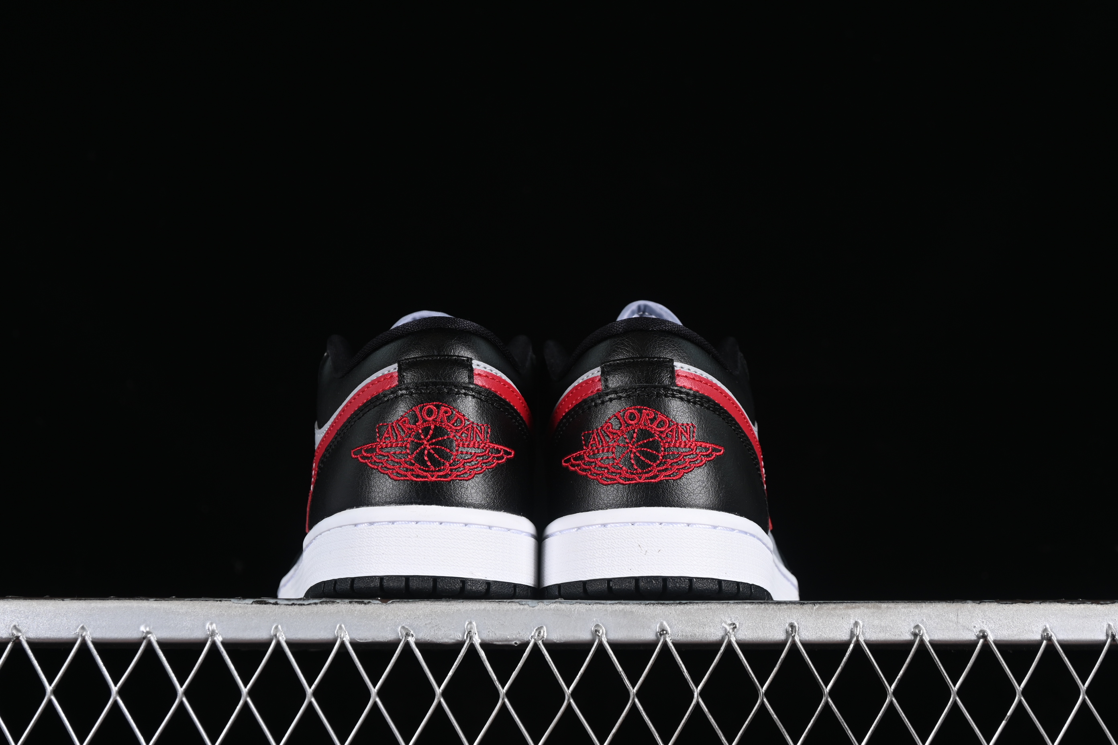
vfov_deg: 18.2
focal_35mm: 75
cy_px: 372
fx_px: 2329
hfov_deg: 27.0
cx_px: 559
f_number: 6.3
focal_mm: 50
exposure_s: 1/60
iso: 160
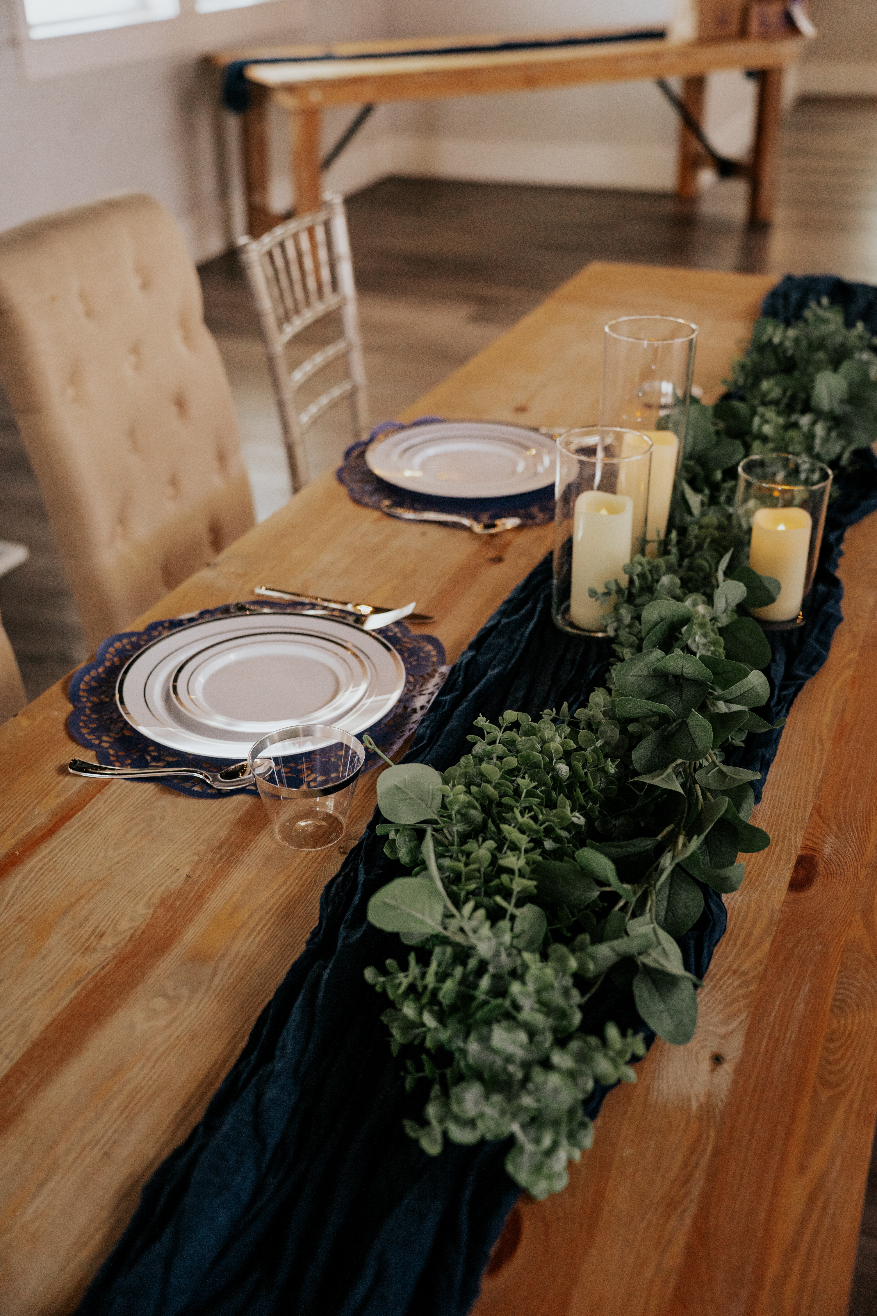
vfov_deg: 51.9
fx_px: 1352
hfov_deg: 35.9
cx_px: 438
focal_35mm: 37
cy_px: 658
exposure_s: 1/250
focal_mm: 37
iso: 1000
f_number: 2.8
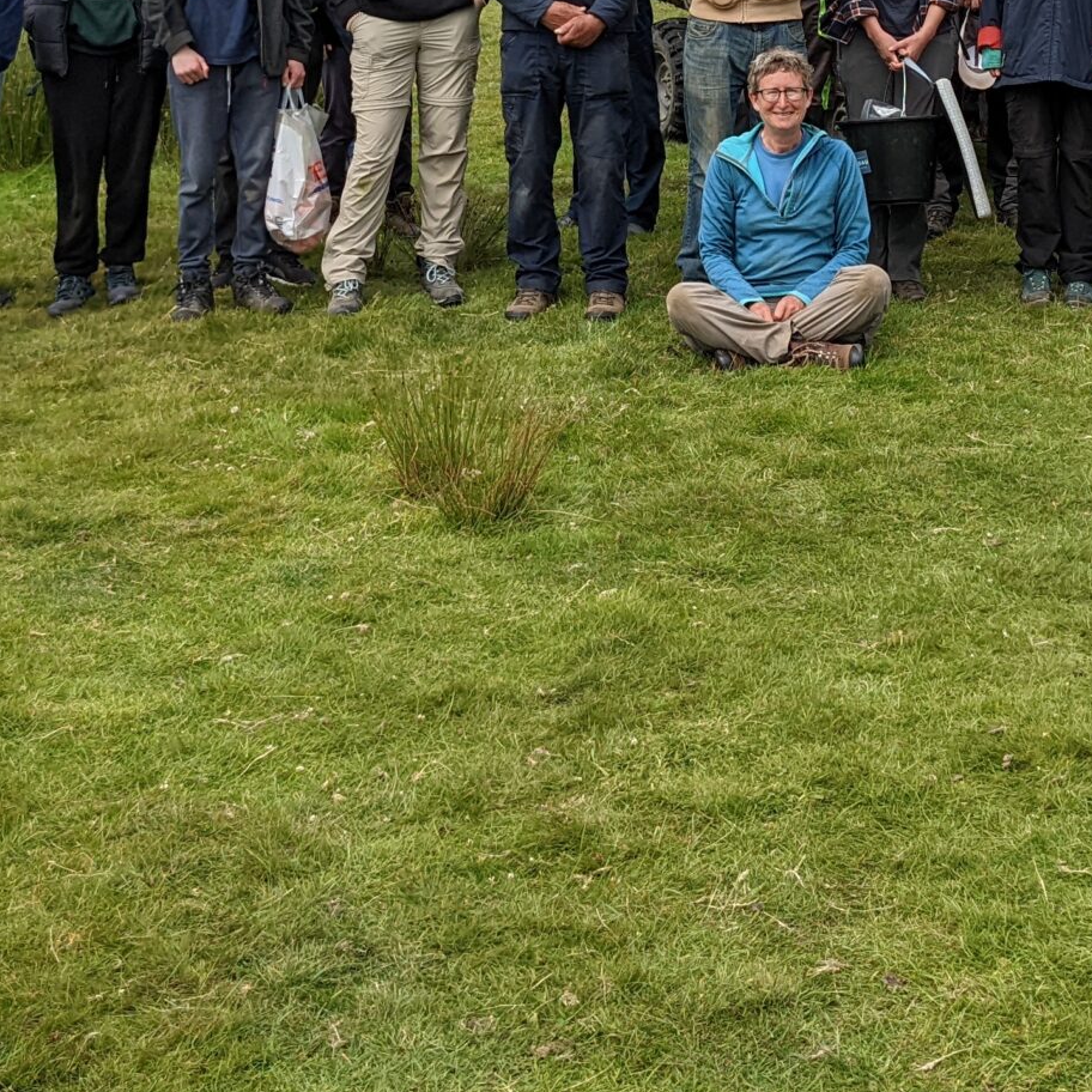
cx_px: 783
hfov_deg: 25.5
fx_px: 2391
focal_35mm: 67
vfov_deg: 24.7
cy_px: 44
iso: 76
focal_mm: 4.38
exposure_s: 1/2933
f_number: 1.73
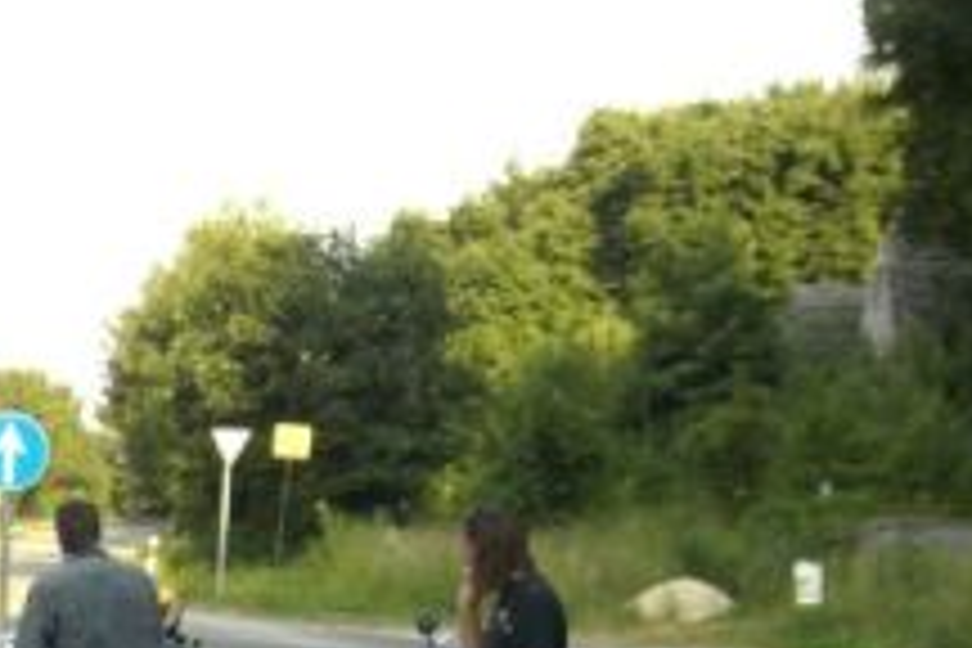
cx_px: -364
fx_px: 2970
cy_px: 896
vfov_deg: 12.0
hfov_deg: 17.2
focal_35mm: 110
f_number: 4.4
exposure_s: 1/250
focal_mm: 6.3
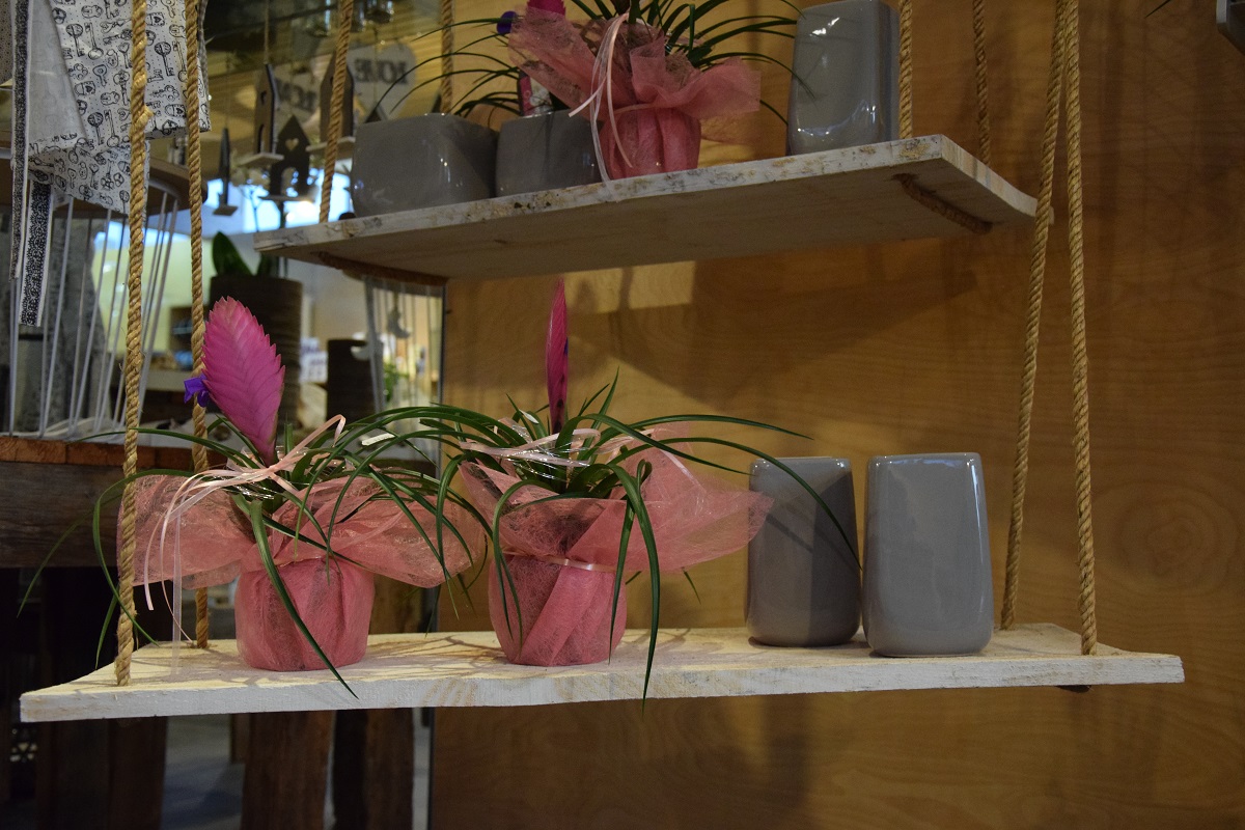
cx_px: 622
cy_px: 415
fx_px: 1556
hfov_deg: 43.6
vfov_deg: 29.9
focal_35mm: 45
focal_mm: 30
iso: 2500
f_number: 4.2
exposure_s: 1/60
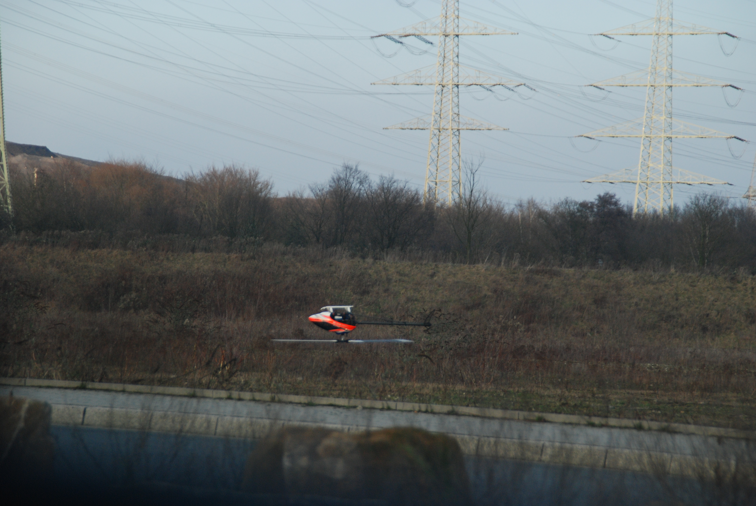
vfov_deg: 7.7
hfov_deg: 11.4
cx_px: 378
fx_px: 3785
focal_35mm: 180
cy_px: 253
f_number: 6.3
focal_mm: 120
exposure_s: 1/400
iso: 400
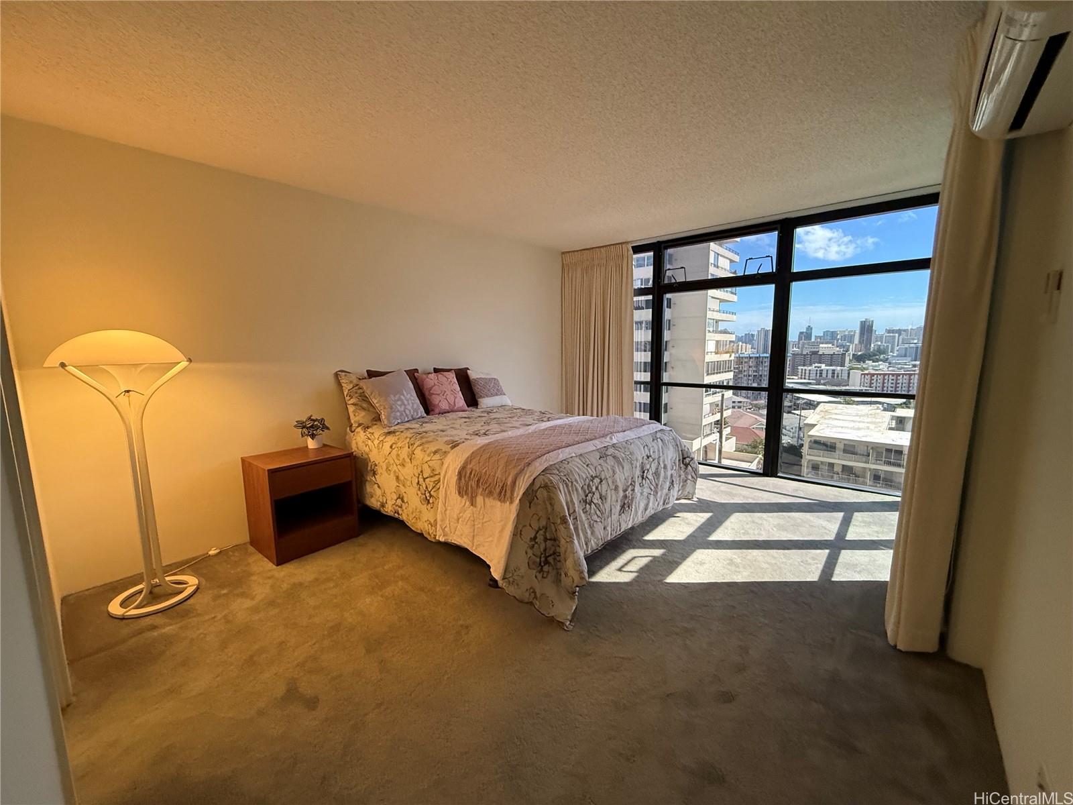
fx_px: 434
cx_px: 536
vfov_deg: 85.7
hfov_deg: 102.1
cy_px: 402
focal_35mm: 14
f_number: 2.2
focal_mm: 2.22
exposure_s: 1/120
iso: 400
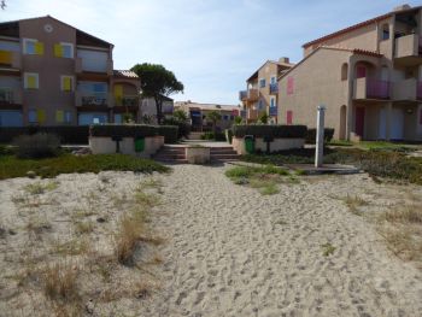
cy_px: 158
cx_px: 211
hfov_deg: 71.6
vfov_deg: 56.9
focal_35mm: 24
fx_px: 293
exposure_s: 1/1300
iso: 80
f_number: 3.3
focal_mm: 4.3
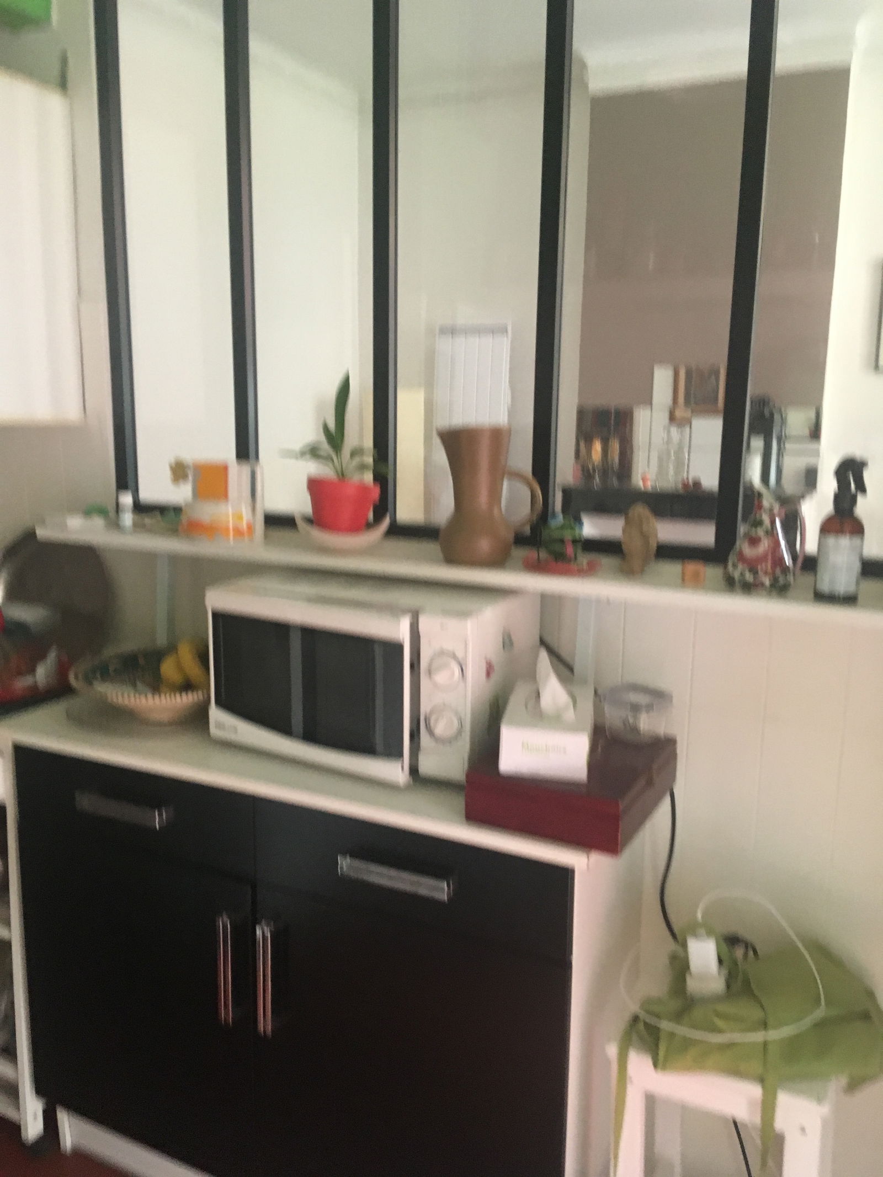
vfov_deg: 61.7
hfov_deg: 48.2
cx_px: 442
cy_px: 588
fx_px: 986
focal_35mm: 29
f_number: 2.2
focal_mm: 4.15
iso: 200
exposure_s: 1/20
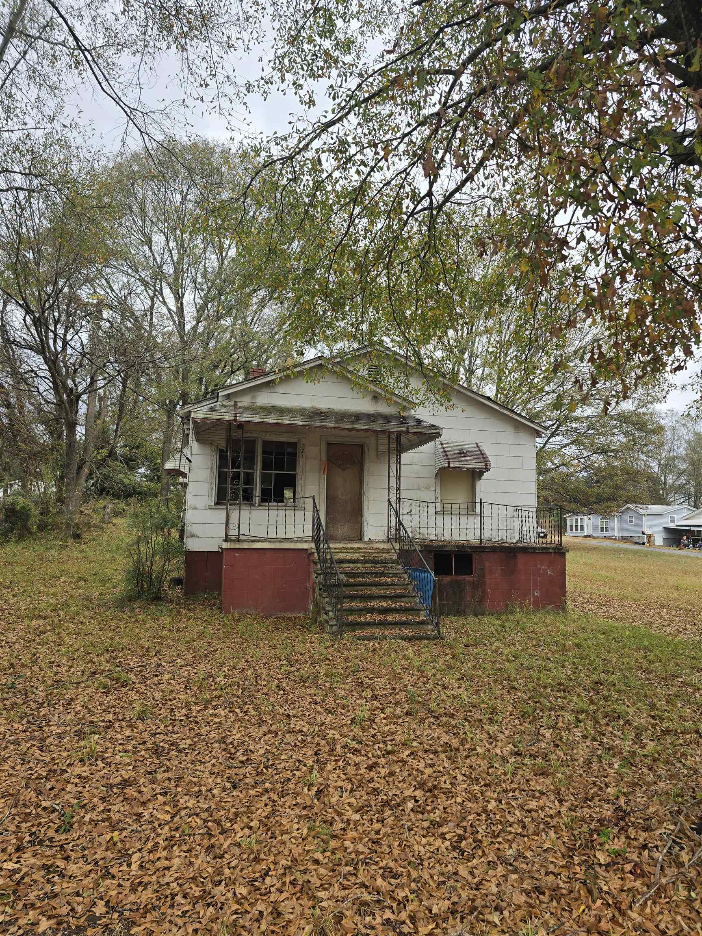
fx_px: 622
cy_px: 468
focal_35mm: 23
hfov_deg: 58.9
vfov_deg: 73.9
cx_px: 351
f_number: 1.7
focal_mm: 6.3
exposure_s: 1/218
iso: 12
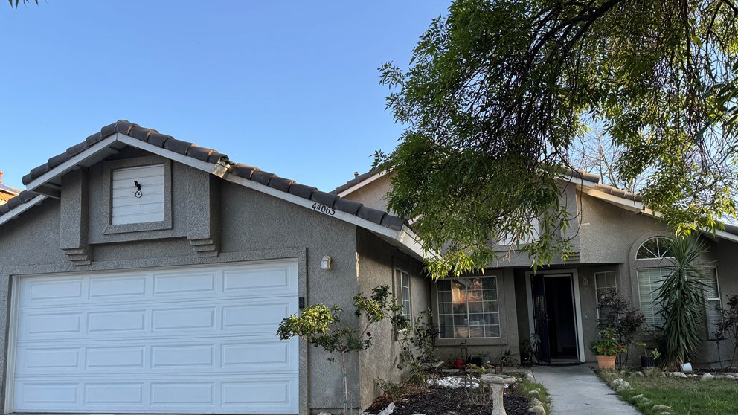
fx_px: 528
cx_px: 376
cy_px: 241
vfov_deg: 42.8
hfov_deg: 69.9
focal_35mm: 27
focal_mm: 6.76
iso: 80
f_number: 1.78
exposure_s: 1/864
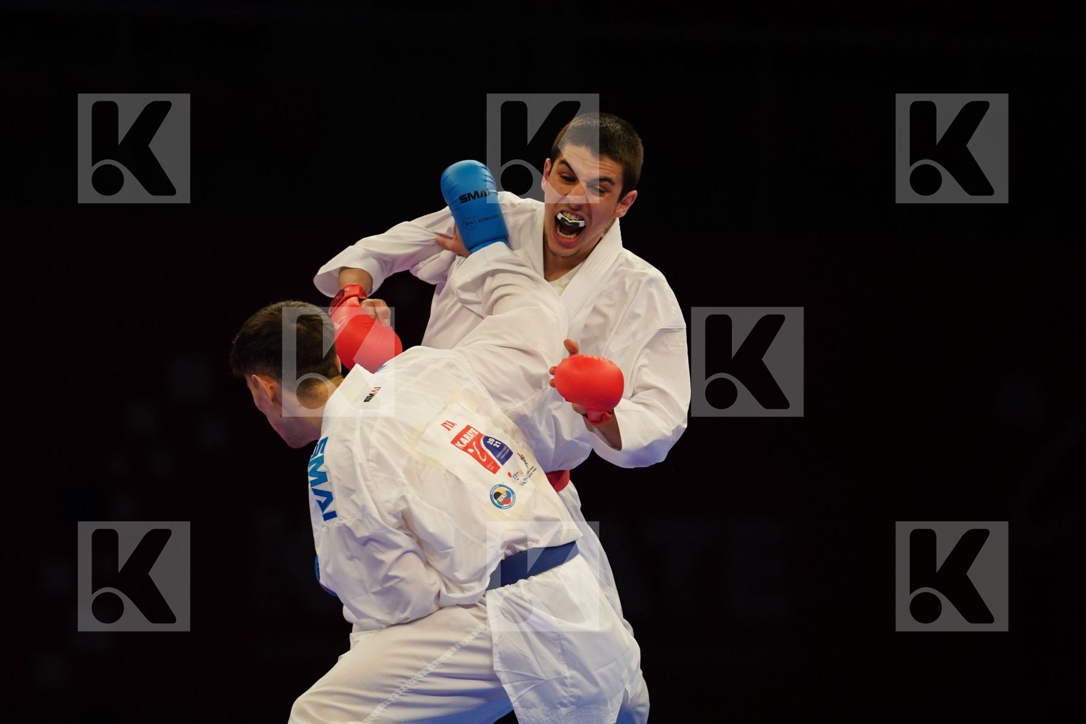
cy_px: 362
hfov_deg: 7.7
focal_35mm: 268
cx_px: 543
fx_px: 8084
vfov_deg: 5.1
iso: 2000
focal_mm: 179
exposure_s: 1/1000
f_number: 2.8
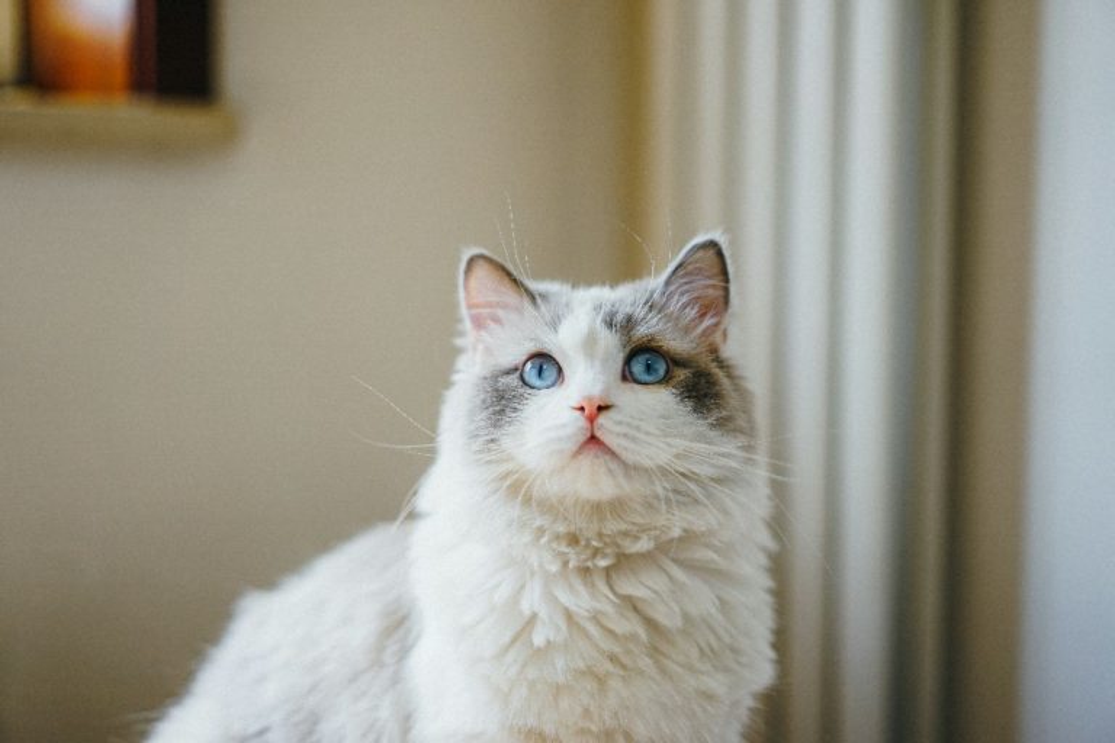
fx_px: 1703
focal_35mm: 55
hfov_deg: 36.2
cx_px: 558
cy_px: 372
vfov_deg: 24.6
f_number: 1.8
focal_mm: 55
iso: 160
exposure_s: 1/60
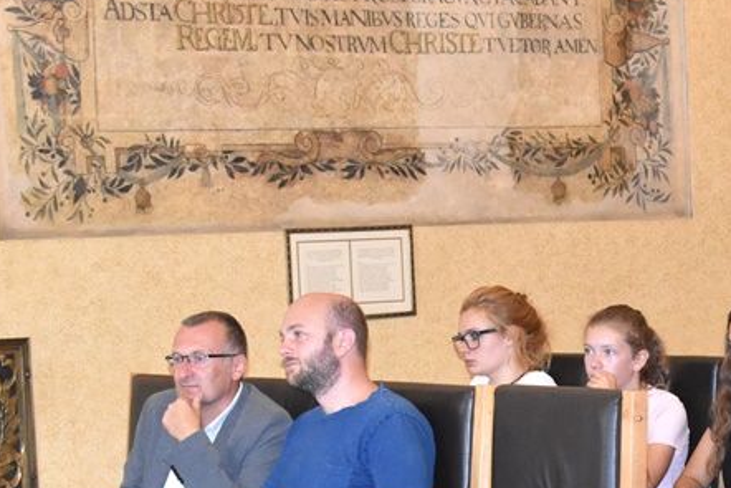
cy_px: 487
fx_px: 2965
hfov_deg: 13.8
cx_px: 762
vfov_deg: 9.3
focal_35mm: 146
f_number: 8
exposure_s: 1/60
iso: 3200
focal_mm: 42
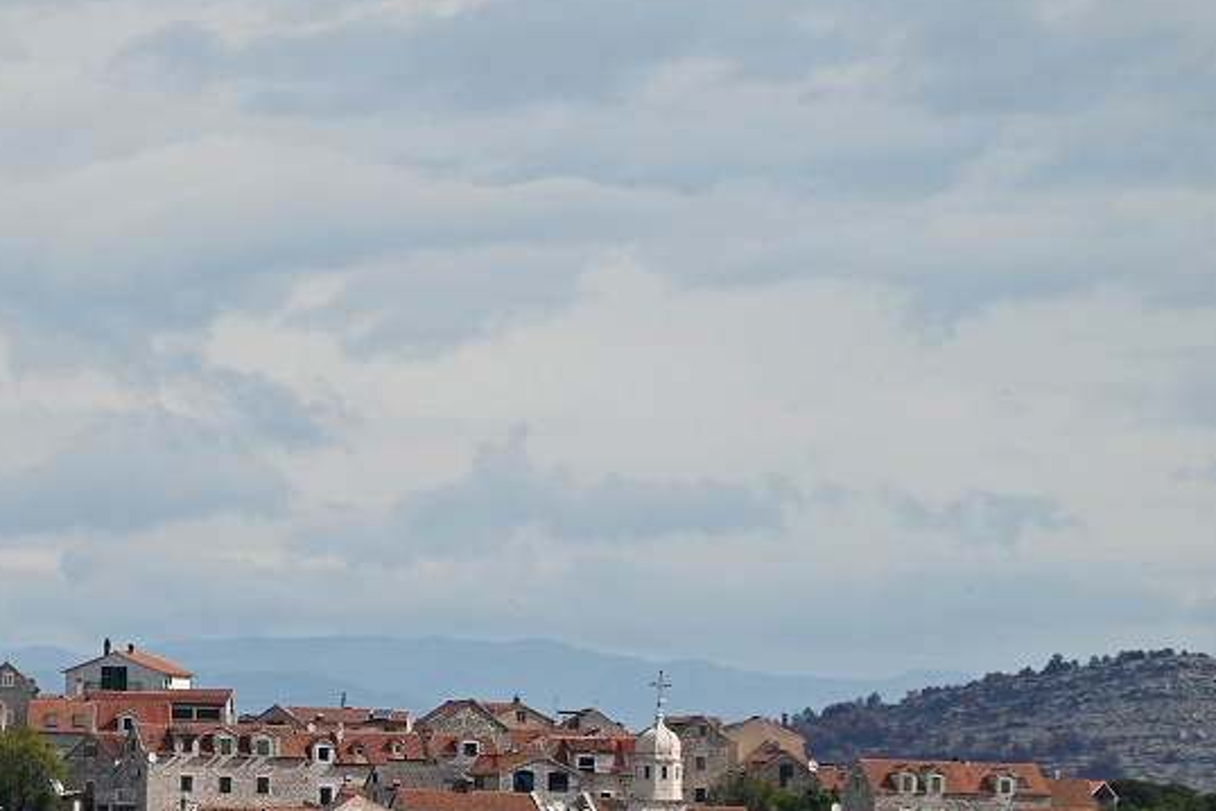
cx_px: 224
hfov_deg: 3.9
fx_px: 17974
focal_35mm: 532
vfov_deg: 2.6
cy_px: 530
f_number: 5.6
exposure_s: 1/1000
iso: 100
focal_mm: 220
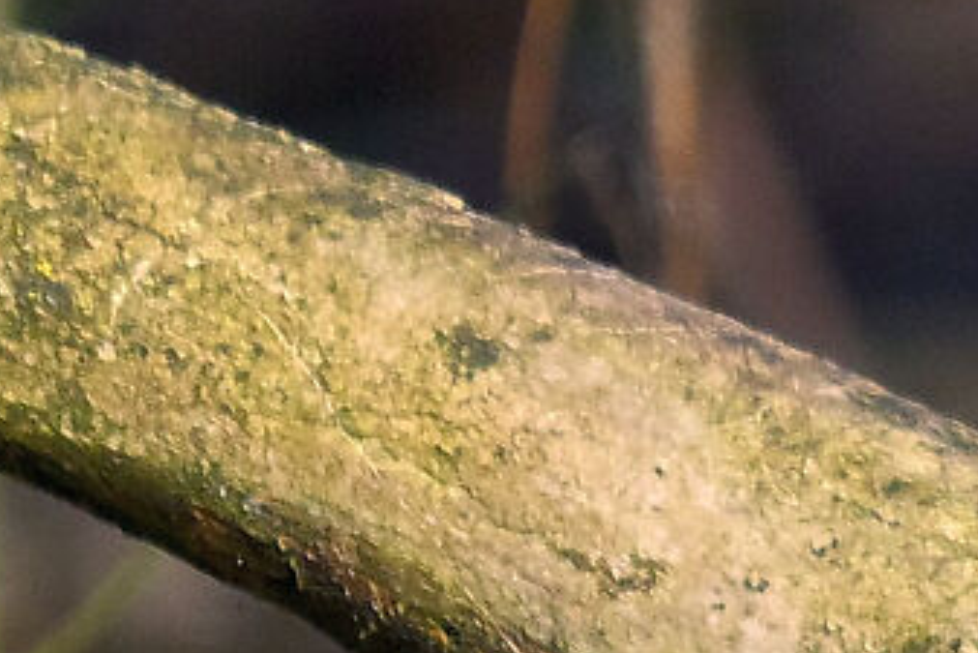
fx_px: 116100
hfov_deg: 0.5
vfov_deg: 0.3
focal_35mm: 4272
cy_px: -705
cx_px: 2002
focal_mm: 400
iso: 900
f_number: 6.3
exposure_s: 1/1000
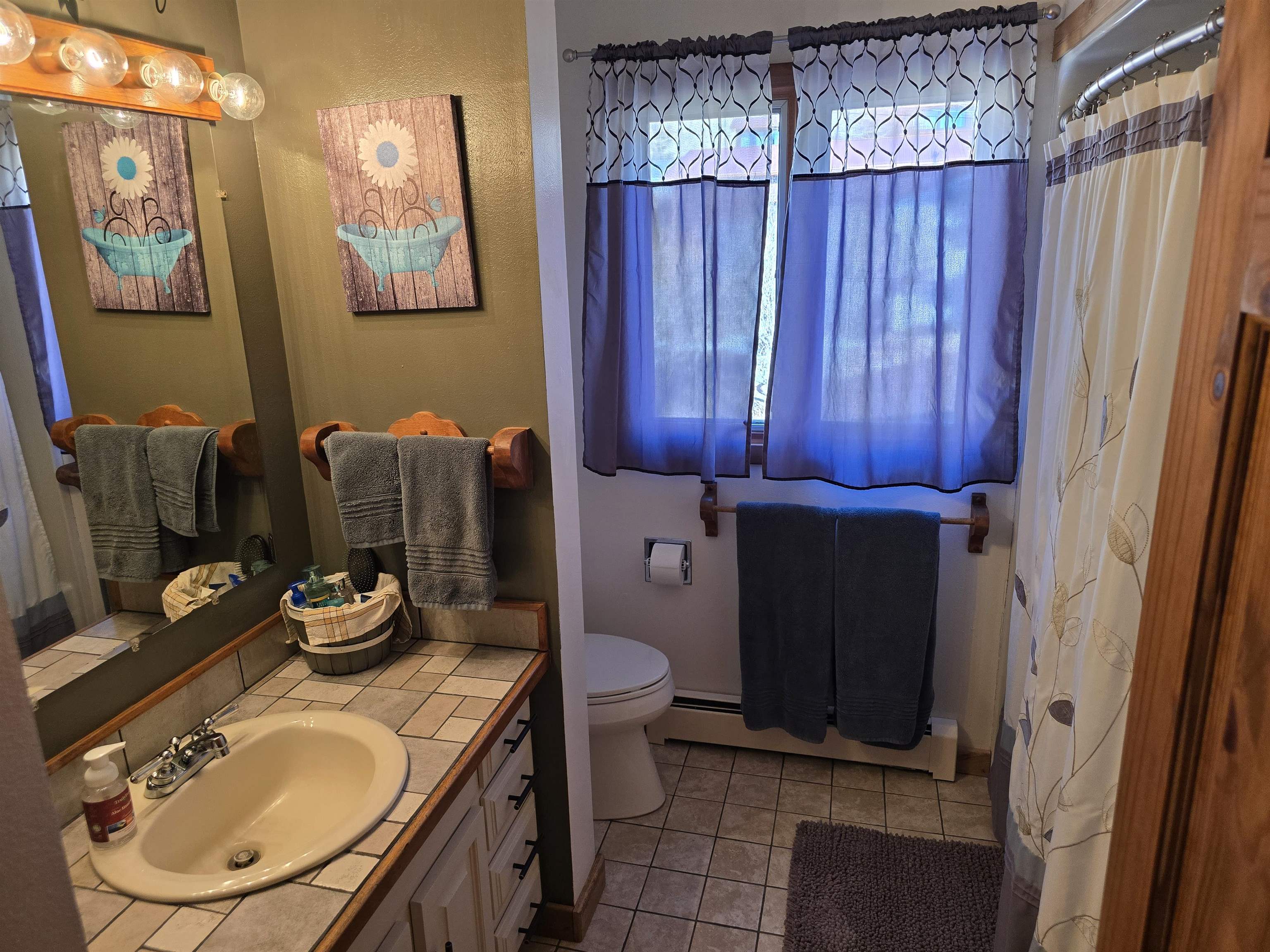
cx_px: 635
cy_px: 476
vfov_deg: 58.9
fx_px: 844
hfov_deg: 73.9
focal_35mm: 23
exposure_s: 1/120
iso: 200
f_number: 1.7
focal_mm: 6.3
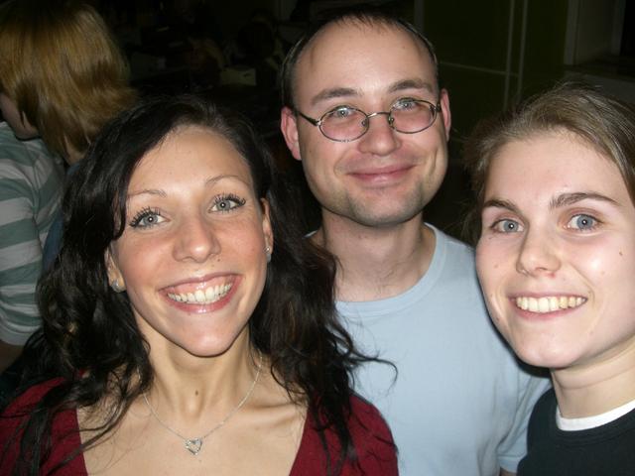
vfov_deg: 37.7
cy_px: 238
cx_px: 318
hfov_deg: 49.0
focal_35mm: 38
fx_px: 697
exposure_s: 1/60
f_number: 3.1
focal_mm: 6.3
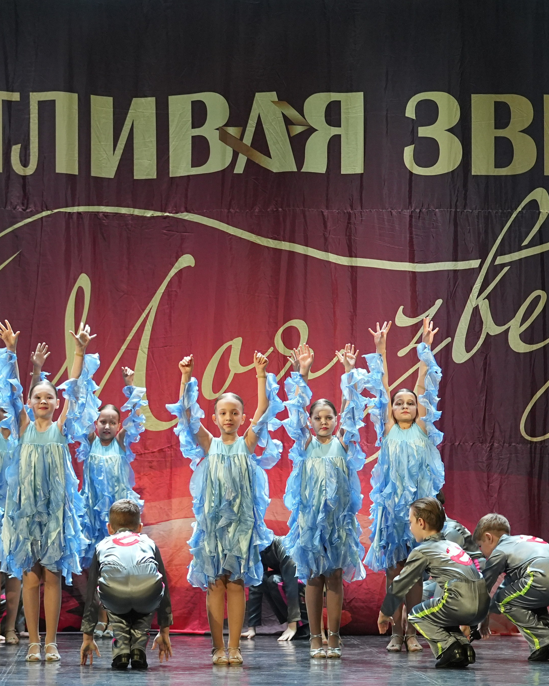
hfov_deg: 9.2
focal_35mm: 167
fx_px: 3392
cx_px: 200
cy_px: 344
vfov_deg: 11.6
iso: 2000
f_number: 2.8
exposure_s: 1/400
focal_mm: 79
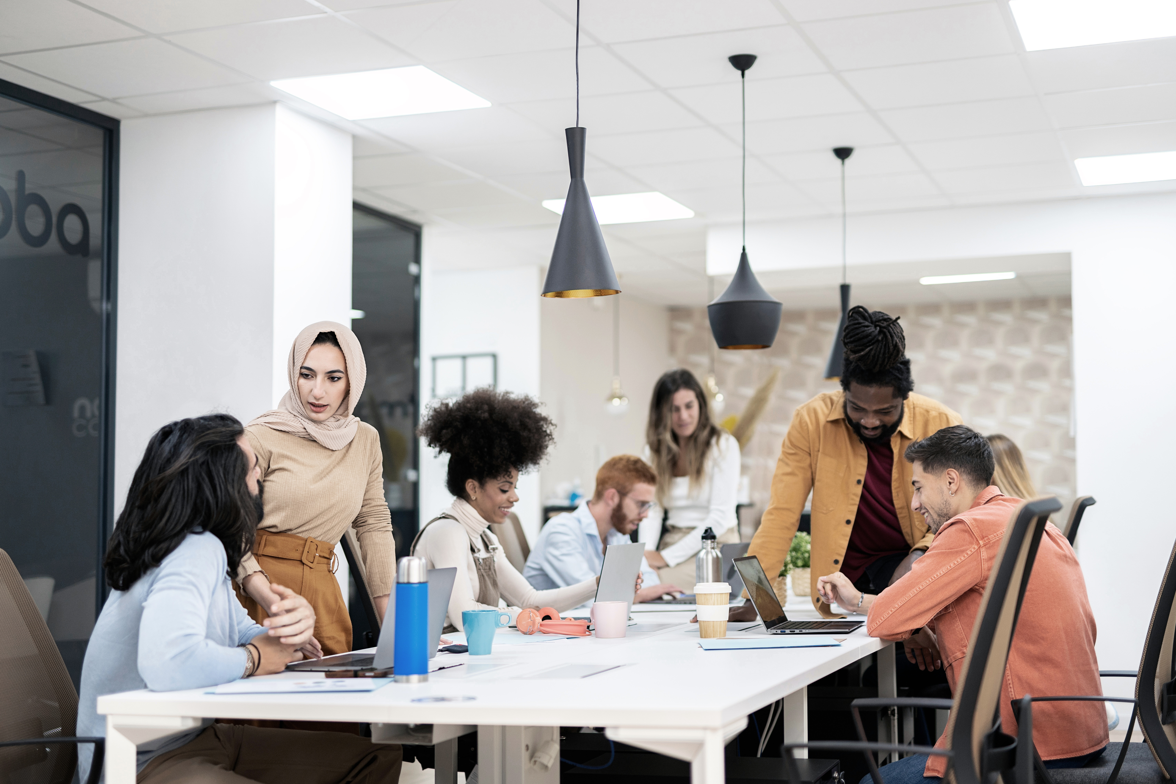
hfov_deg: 39.6
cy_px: 392
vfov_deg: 27.0
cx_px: 588
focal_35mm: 50
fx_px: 1633
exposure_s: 1/200
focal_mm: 50
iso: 500
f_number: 1.6
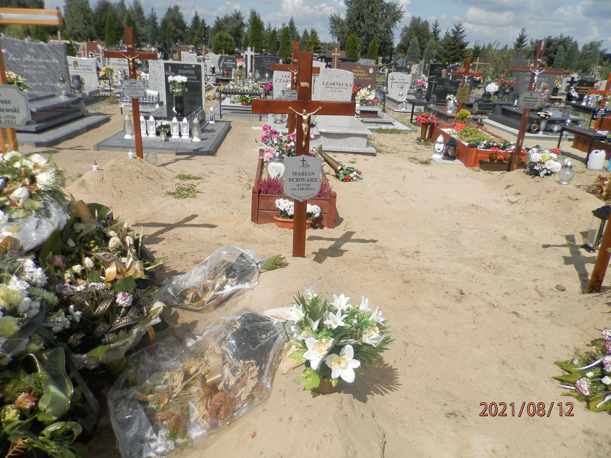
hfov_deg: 69.4
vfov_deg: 54.9
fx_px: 441
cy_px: 229
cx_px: 306
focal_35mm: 25
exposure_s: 1/250
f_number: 8.7
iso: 80
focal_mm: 4.5
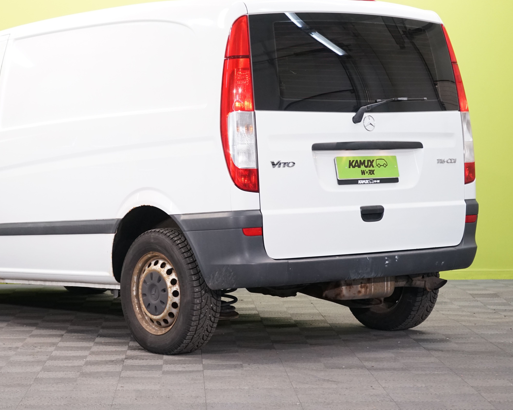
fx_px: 1503
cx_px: 167
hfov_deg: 19.3
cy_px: 159
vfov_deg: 15.5
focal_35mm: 99
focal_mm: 70
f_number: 5.6
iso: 2000
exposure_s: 1/100
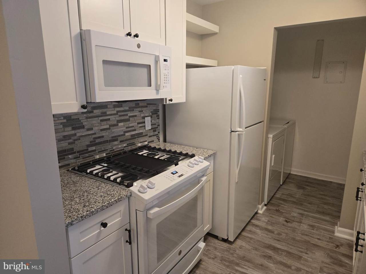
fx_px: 243
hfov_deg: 73.9
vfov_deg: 58.9
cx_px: 183
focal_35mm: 23
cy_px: 137
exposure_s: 1/120
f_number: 1.8
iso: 400
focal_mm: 5.4
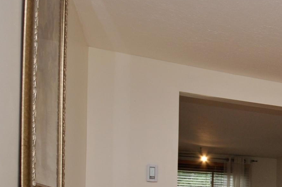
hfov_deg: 29.8
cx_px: 381
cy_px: 217
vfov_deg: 24.3
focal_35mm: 51
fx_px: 399
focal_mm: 10
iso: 200
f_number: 5.6
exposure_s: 1/60
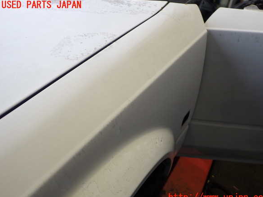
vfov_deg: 45.4
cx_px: 135
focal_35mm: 31
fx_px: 235
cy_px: 101
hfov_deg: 58.4
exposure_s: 1/80
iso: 200
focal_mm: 5.4
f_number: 2.3
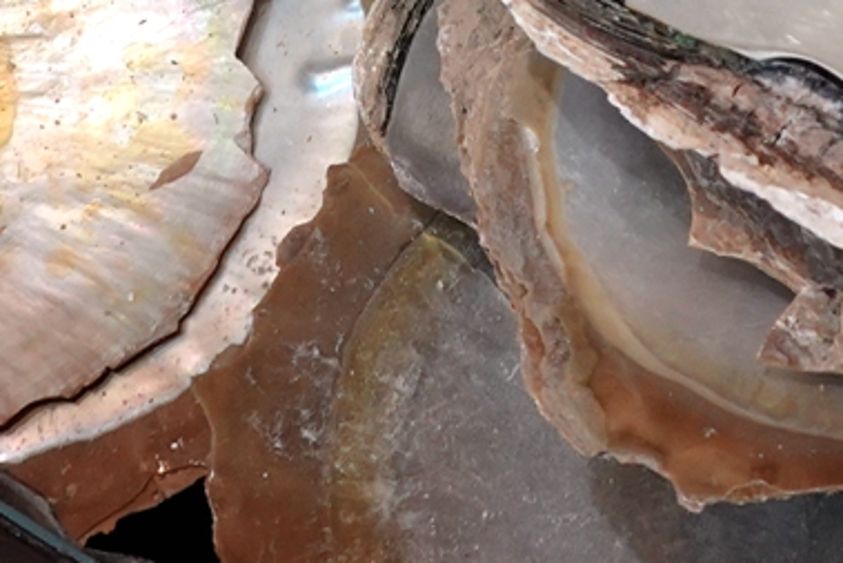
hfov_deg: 17.9
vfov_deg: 11.1
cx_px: 587
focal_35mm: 114
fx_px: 2670
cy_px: -483
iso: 500
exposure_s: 1/50
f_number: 2.8
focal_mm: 9
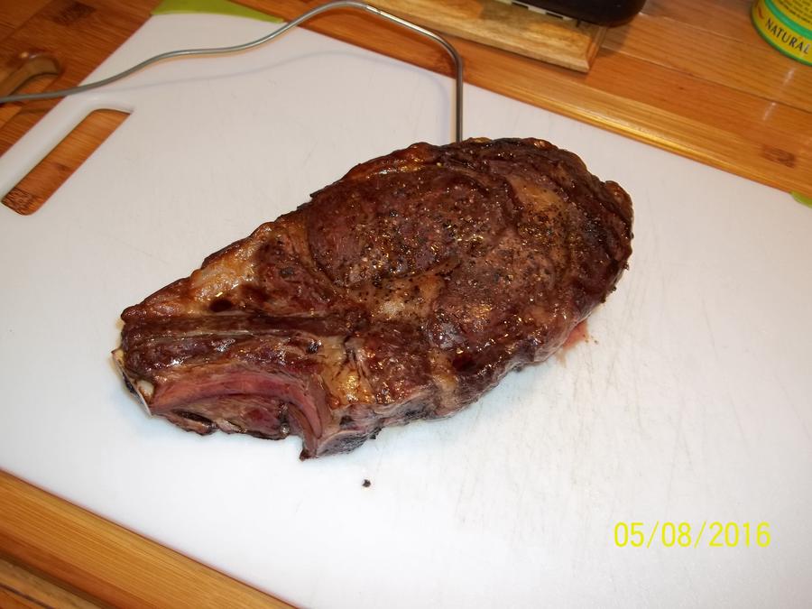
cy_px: 304
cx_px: 406
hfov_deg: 56.8
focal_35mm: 32
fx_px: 751
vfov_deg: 44.2
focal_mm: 5.7
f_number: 2.9
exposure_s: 1/30
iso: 64
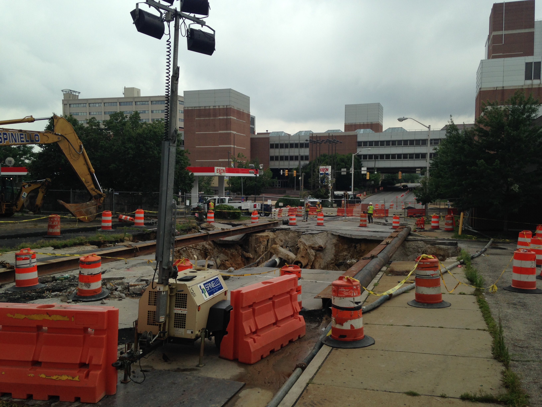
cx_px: 271
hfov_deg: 55.4
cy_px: 204
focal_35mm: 33
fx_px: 517
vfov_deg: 42.9
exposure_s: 1/834
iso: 50
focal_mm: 4.12
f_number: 2.4
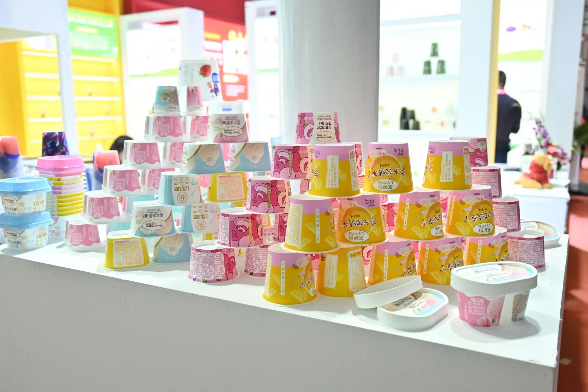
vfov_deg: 41.7
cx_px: 294
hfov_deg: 59.5
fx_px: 514
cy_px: 196
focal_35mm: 32
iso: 1000
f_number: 4
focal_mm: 21
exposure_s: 1/160
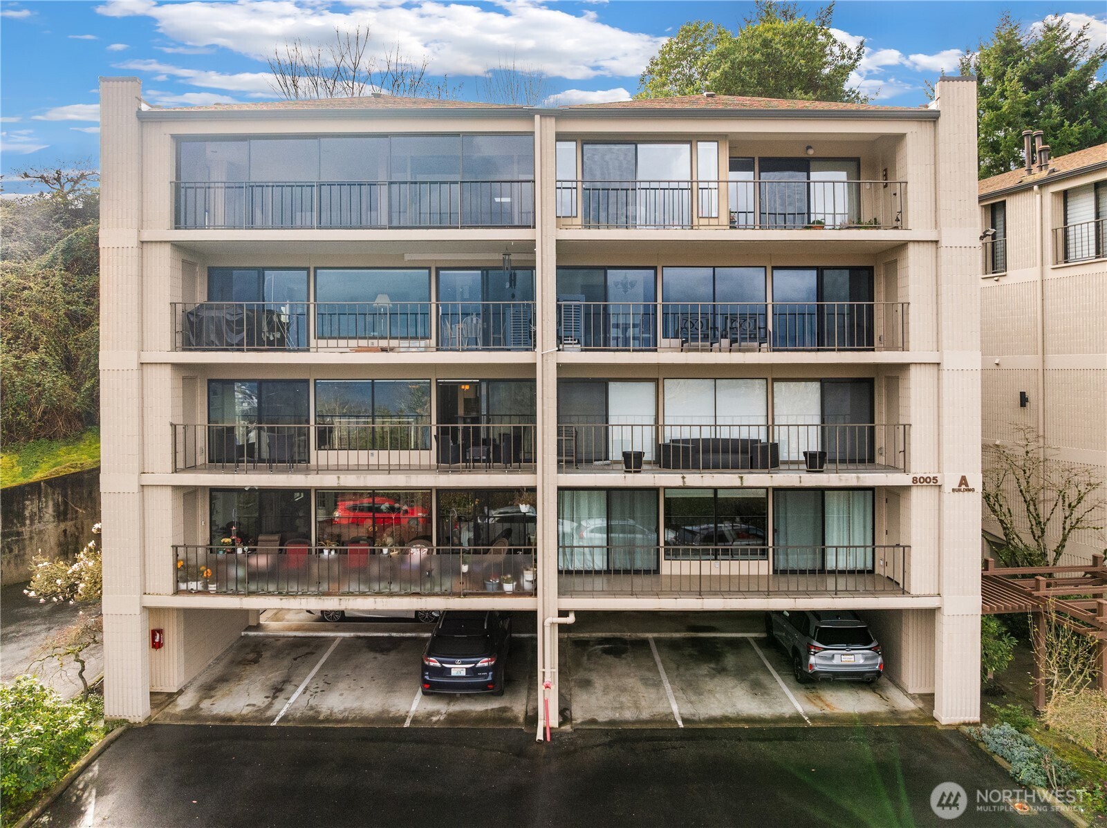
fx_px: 767
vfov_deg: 56.7
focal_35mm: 24
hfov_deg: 71.6
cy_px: 414
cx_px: 554
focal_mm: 12.29
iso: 400
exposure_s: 1/3200
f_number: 2.8
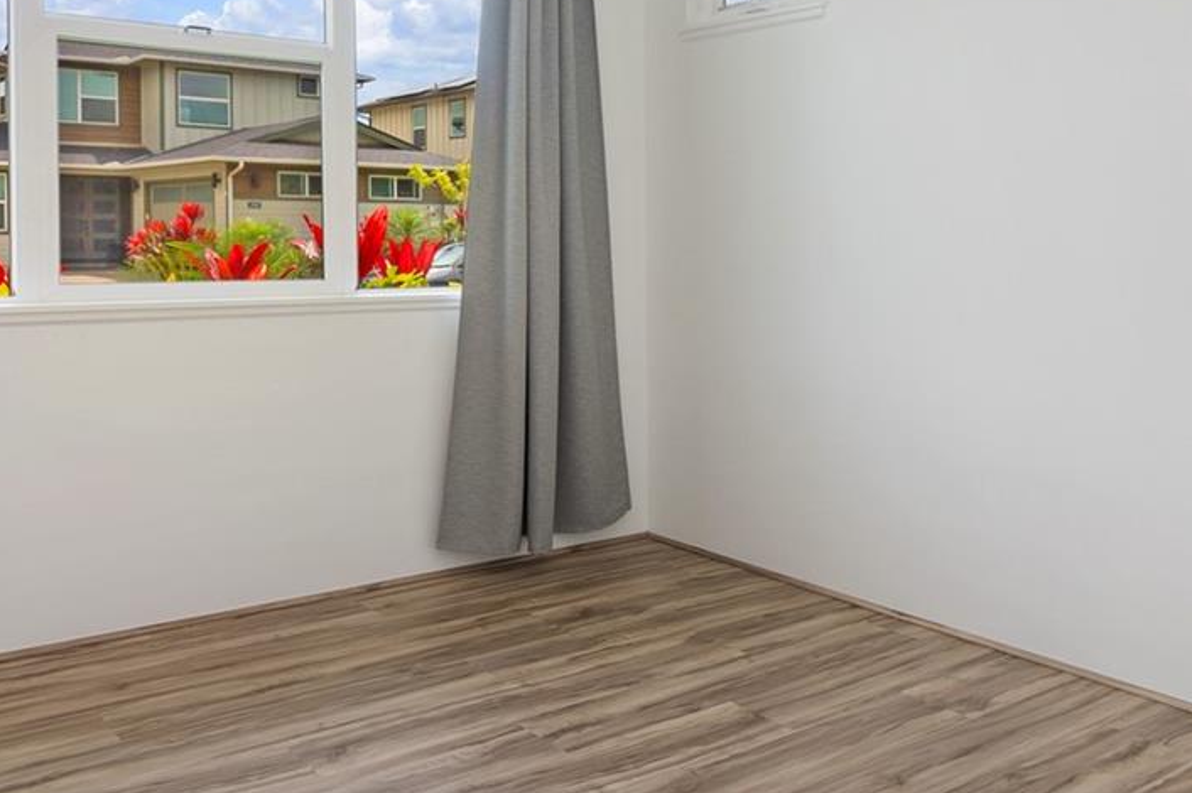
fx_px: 1125
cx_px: 508
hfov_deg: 55.6
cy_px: 280
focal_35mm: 34
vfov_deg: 38.5
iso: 125
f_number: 8
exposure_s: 1/30
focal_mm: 10
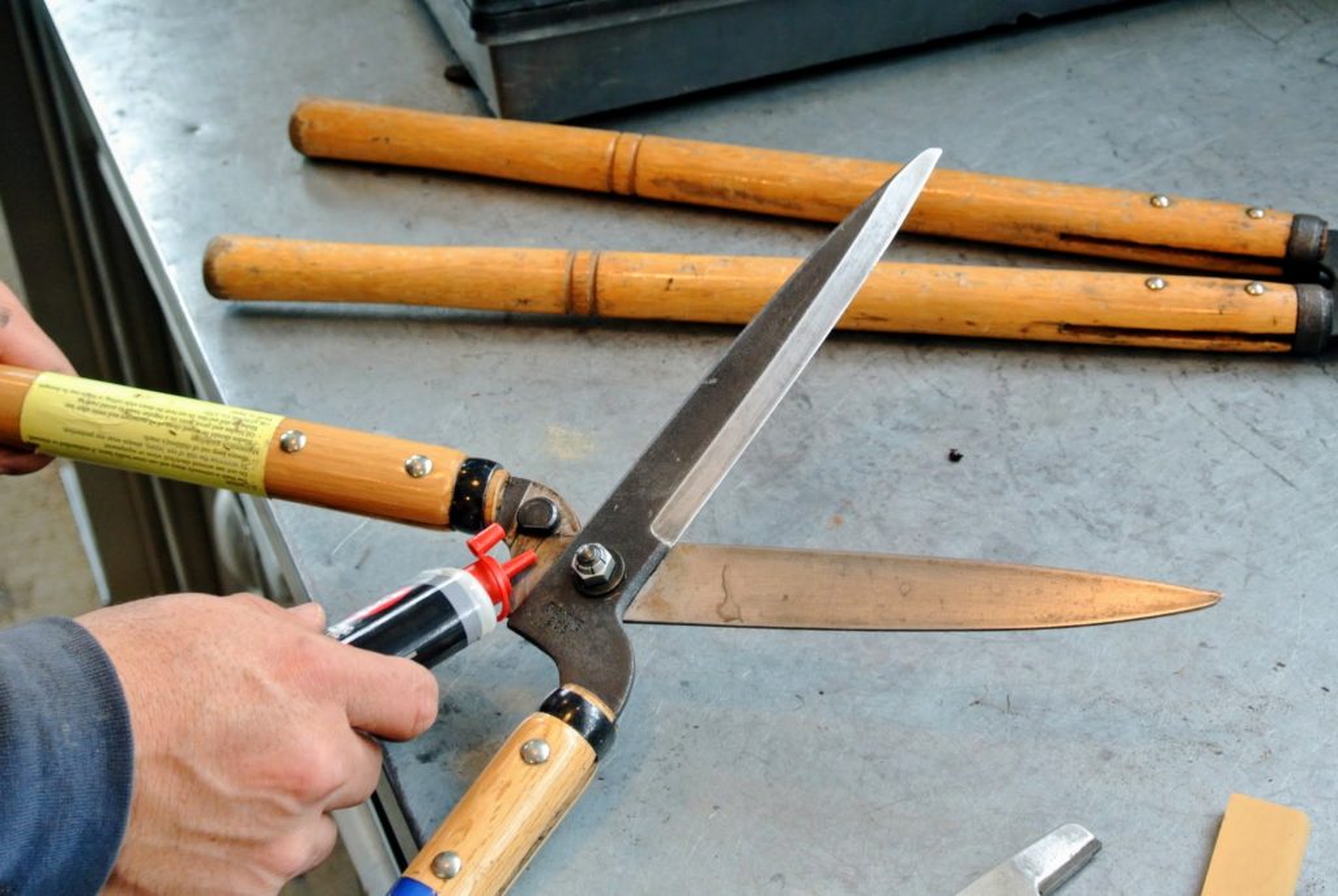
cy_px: 448
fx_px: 2270
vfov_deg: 22.3
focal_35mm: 61
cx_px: 669
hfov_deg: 32.8
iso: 450
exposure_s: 1/30
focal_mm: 22.7
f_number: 5
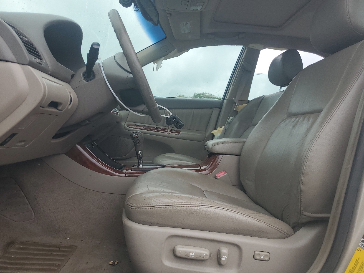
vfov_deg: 53.1
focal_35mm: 26
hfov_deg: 67.3
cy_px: 136
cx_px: 182
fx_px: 273
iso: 50
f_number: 1.5
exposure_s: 1/1111
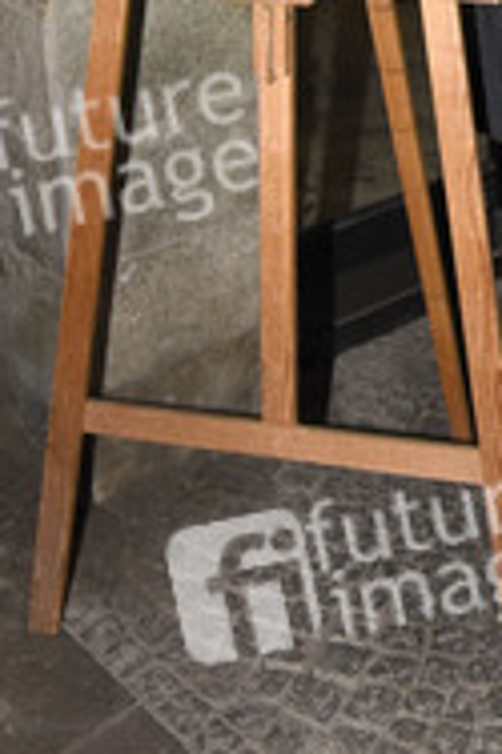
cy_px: -32
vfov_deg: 28.3
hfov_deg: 20.0
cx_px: 490
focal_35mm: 66
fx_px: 1383
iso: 3200
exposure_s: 1/60
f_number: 6.3
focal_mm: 31
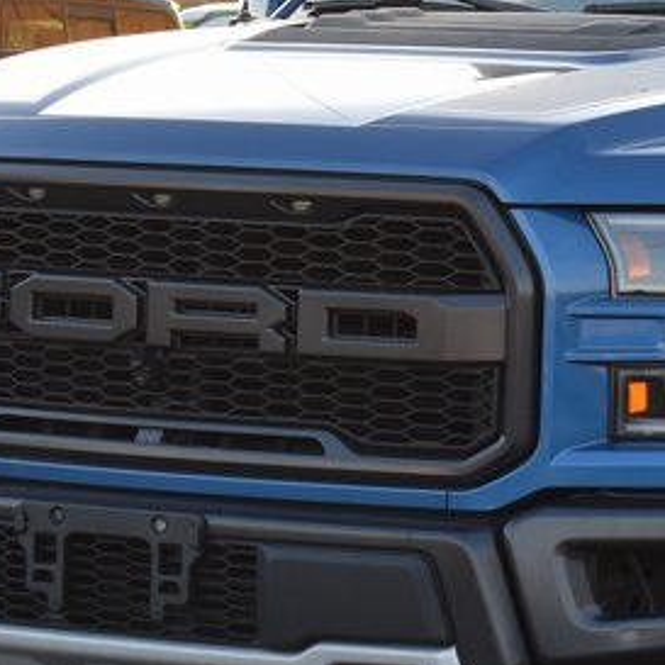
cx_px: 867
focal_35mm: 239
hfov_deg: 7.2
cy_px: 362
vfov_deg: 7.3
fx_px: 5195
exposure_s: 1/125
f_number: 6.3
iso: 400
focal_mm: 50
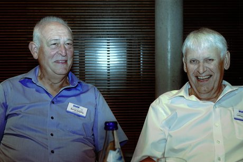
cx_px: 122
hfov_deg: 39.6
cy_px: 81
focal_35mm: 50
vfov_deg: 27.0
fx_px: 338
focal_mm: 18.21
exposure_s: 1/50
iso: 1000
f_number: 3.2
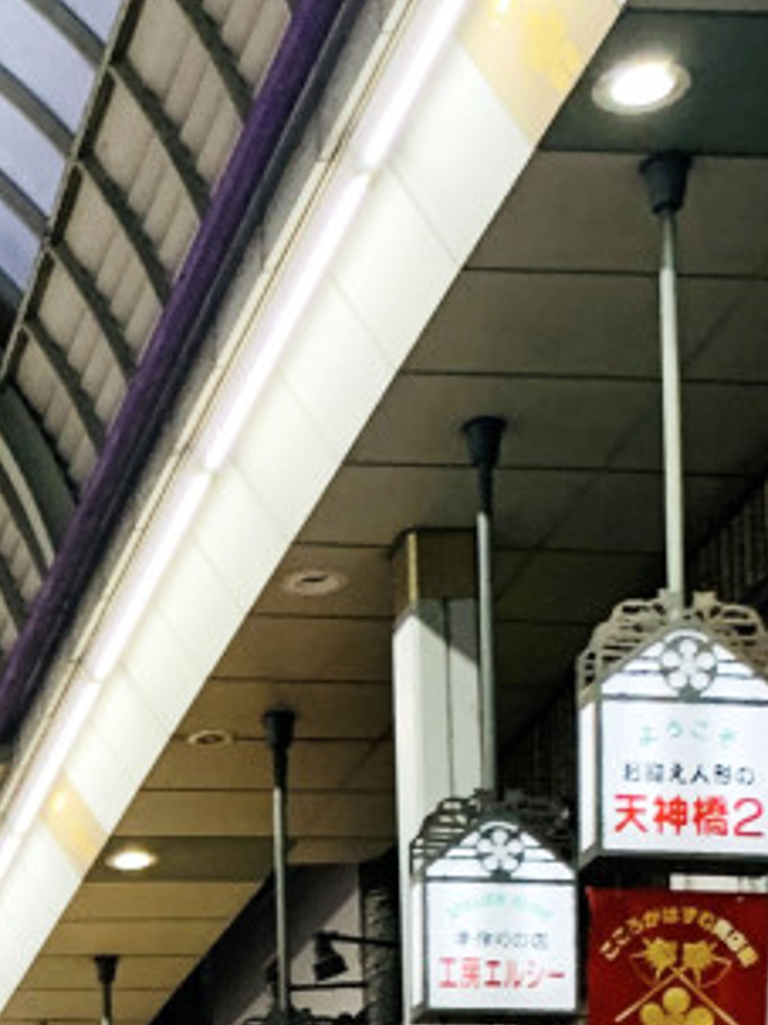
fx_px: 3049
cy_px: 1441
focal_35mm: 103
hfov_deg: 13.4
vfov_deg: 17.5
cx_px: -440
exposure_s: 1/60
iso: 100
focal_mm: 4.25
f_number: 1.8
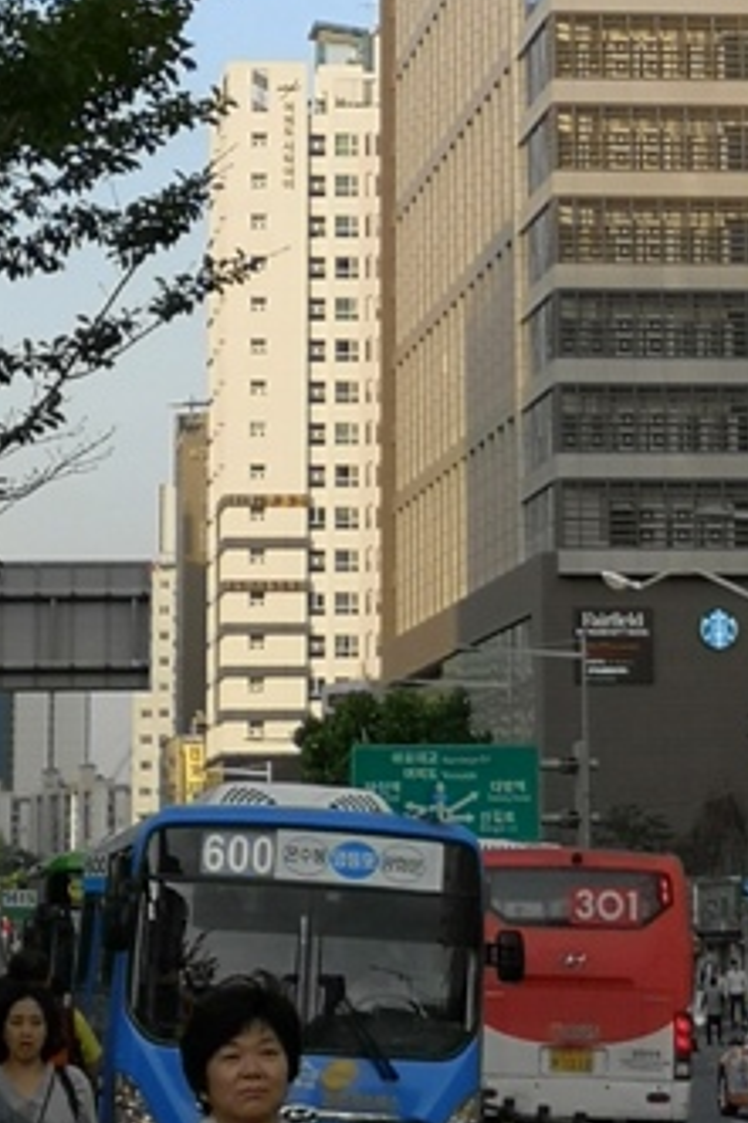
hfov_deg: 9.0
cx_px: 504
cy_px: -203
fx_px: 4773
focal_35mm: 153
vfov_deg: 13.1
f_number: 1.8
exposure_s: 1/770
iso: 50
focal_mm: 3.95
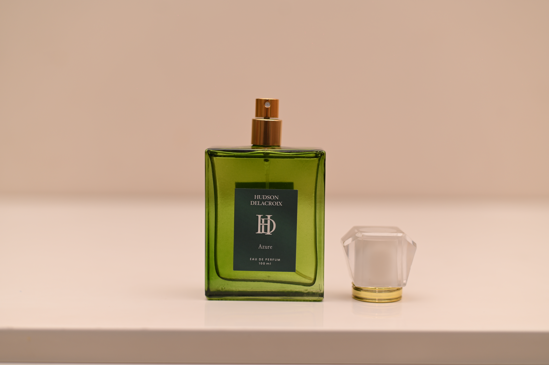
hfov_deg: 39.6
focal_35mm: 50
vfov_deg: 27.0
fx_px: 762
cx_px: 274
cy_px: 182
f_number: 2.8
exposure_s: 1/200
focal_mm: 50
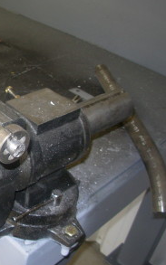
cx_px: -14
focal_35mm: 55
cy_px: 135
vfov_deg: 36.9
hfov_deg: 22.3
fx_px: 398
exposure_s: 1/32
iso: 50
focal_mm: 6.3
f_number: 2.9
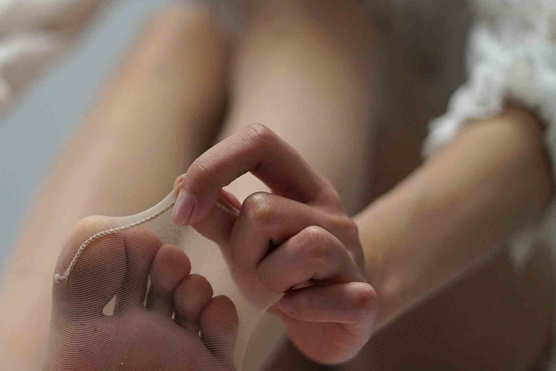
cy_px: 265
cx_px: 48
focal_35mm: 110
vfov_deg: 12.4
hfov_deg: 18.3
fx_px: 1700
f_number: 2
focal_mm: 50
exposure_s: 1/400
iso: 800
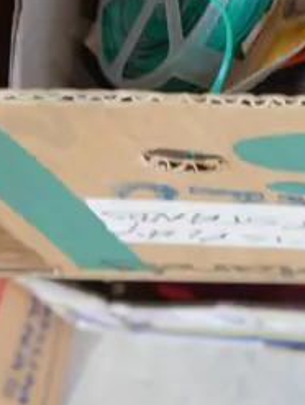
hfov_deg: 9.7
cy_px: -430
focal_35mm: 149
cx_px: 457
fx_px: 1746
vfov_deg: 11.7
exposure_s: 1/60
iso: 250
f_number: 4
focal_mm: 18
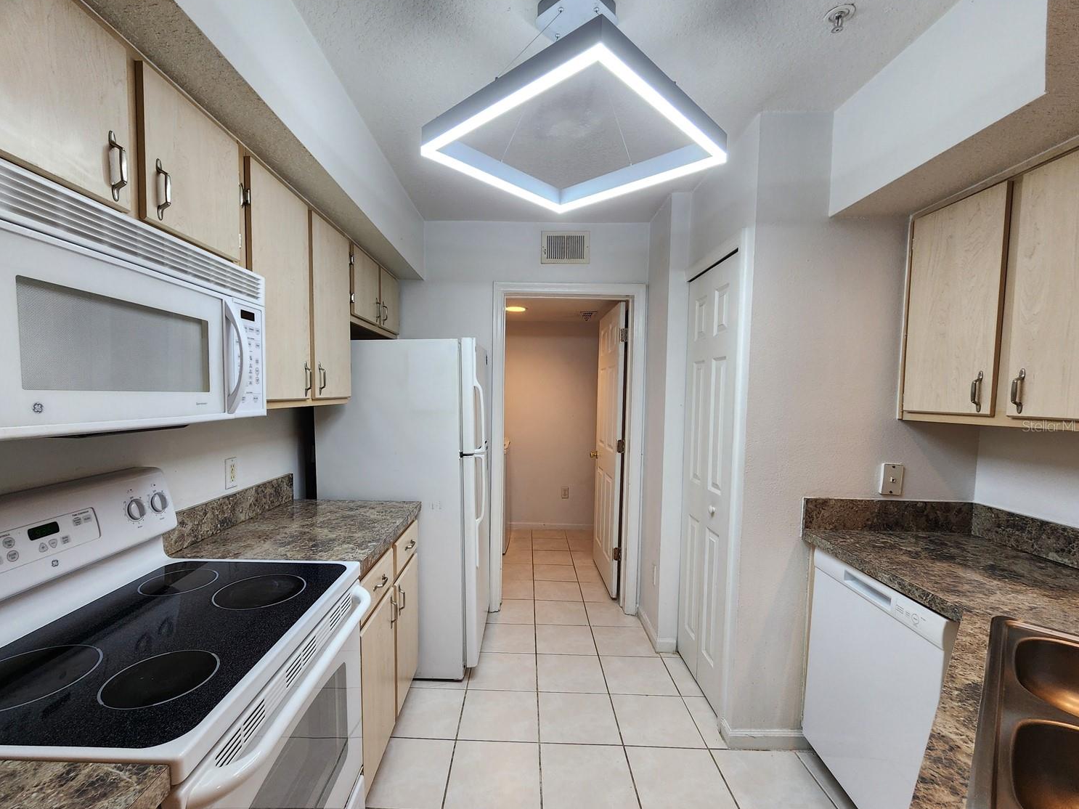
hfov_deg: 102.0
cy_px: 426
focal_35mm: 14
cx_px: 510
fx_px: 436
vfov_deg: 85.6
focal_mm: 2.2
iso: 125
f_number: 2.2
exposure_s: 1/60
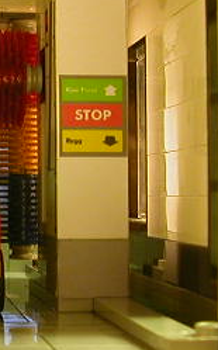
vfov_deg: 20.6
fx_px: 963
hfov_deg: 12.4
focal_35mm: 101
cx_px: -80
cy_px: 219
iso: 104
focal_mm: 5.6
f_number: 2.7
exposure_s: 1/3.8
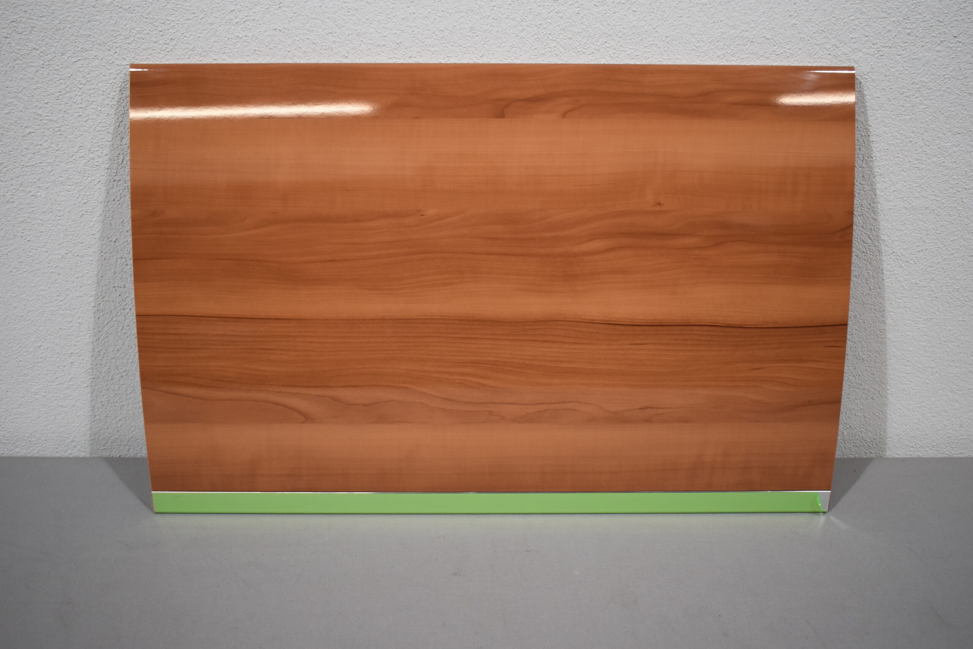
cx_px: 486
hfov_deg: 47.9
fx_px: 1095
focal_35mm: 40
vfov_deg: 33.0
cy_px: 324
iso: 720
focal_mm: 27
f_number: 4
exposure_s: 1/250
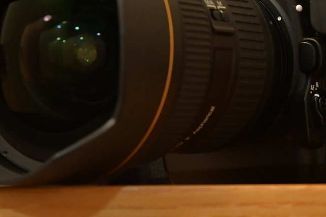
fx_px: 1792
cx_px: 181
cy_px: 19
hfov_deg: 10.4
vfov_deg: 6.9
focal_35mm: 198
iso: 4000
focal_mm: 72
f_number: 7.1
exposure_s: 1/13
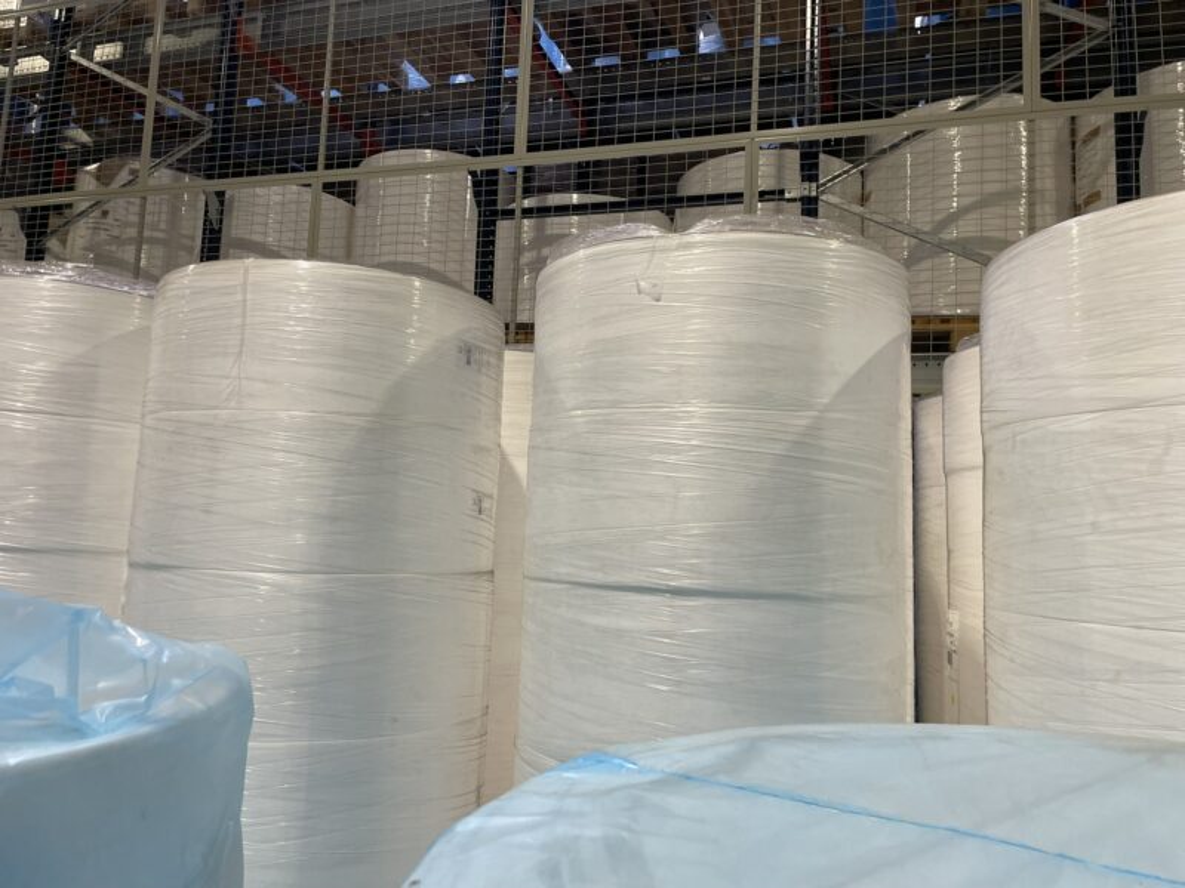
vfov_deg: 53.1
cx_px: 592
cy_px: 444
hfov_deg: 67.3
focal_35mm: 26
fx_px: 890
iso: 100
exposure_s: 1/100
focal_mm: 4.2
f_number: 1.6
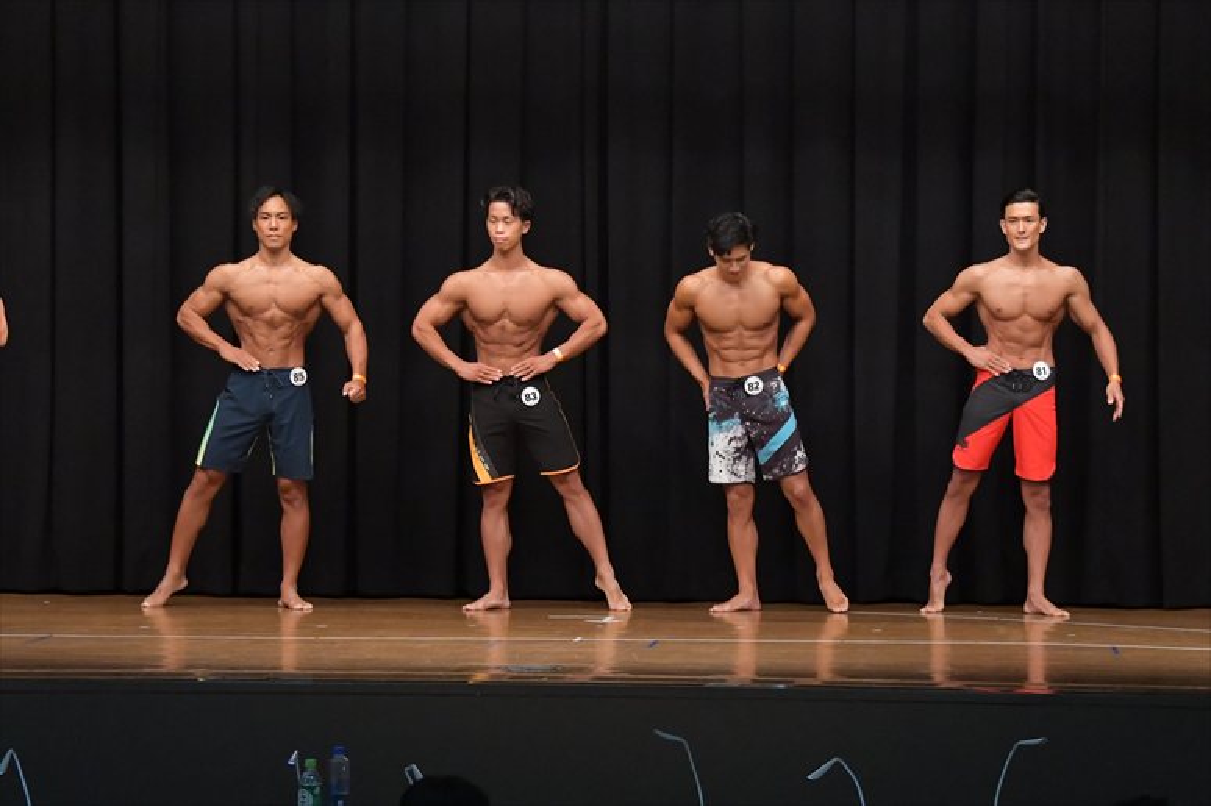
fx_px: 5043
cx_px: 606
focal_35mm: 150
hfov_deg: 13.7
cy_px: 403
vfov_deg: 9.1
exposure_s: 1/400
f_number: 5.6
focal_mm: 100
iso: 6400
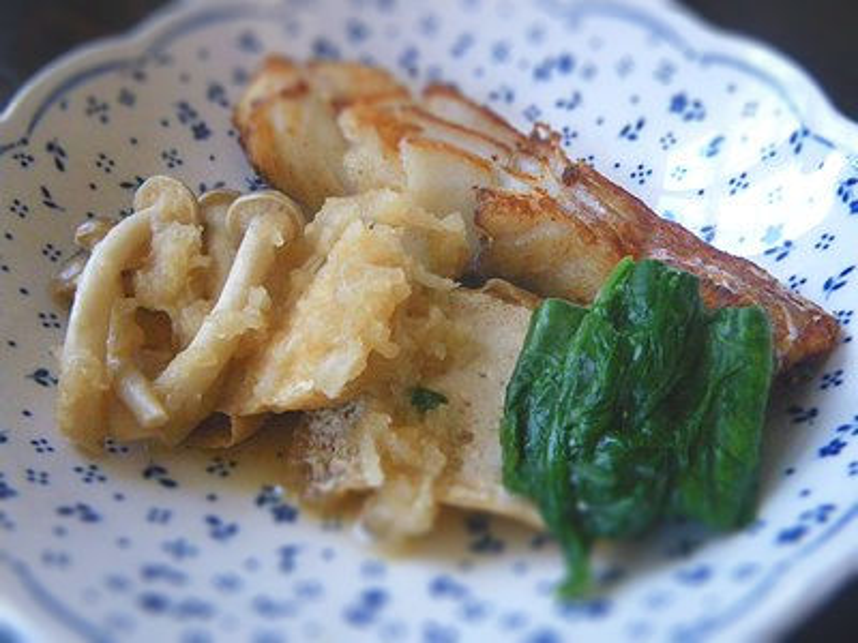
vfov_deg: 41.8
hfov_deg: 54.0
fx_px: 843
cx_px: 429
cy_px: 322
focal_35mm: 34
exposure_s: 1/50
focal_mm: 6.1
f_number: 3.8
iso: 800
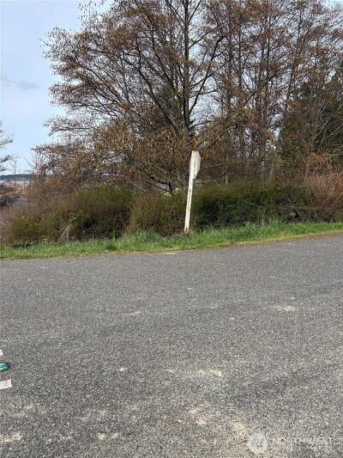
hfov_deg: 53.1
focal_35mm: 26
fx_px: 343
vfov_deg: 67.3
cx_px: 172
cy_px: 229
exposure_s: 1/1667
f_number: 1.6
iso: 50
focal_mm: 5.96
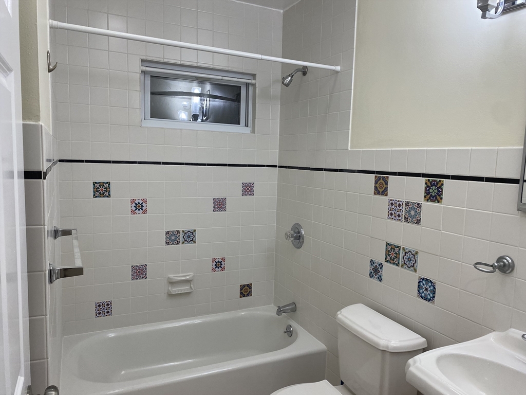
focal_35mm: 26
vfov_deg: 53.1
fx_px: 395
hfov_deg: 67.3
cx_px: 263
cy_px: 198
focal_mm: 4.25
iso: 100
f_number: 1.8
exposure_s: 1/120
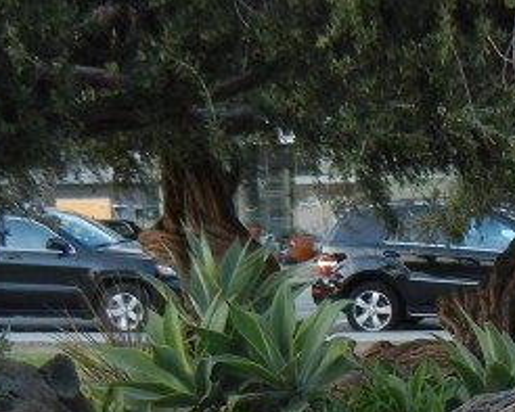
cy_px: 333
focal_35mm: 122
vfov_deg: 12.6
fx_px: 1860
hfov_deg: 15.3
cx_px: 576
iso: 160
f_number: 3.5
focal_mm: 5.4
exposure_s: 1/84
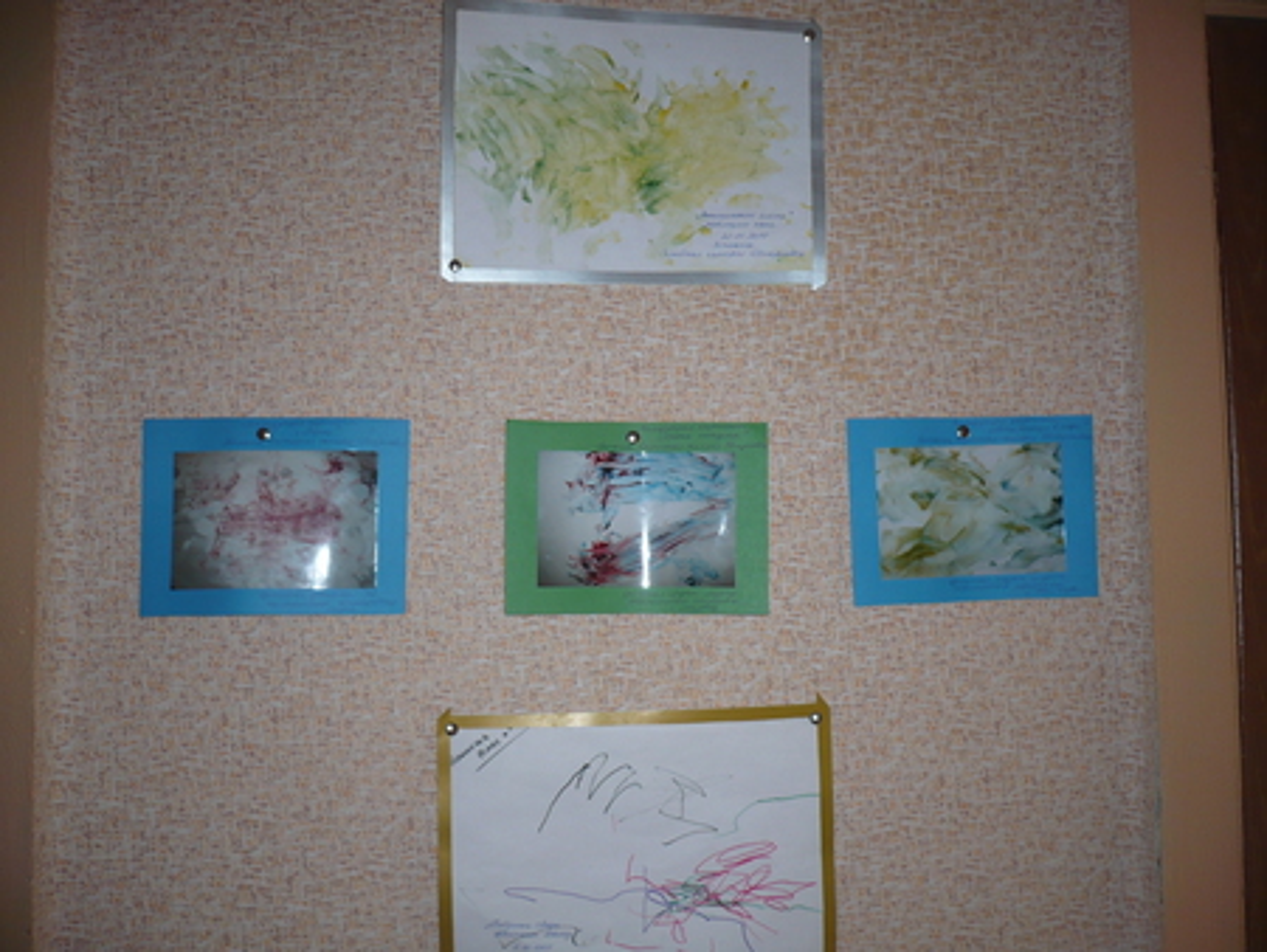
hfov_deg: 52.6
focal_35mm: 35
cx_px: 634
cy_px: 476
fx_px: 1282
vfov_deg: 40.7
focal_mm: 5.8
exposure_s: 1/30
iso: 100
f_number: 2.8
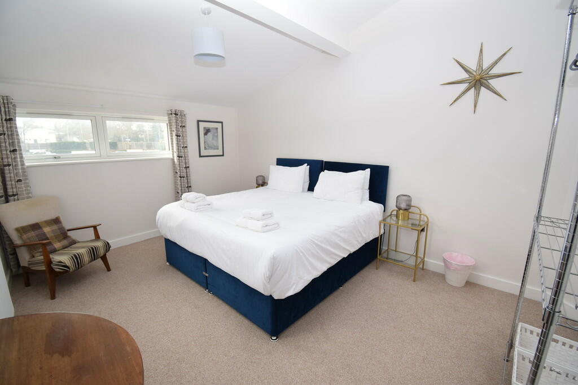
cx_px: 289
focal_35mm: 15
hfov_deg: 100.4
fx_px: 241
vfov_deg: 77.3
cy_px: 192
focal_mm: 10
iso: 450
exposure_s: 1/125
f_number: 5.6
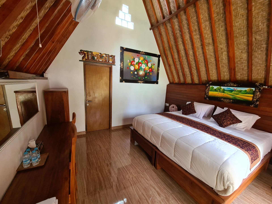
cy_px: 102
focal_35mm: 13
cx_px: 136
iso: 320
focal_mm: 2.2
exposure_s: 1/50
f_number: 2.2
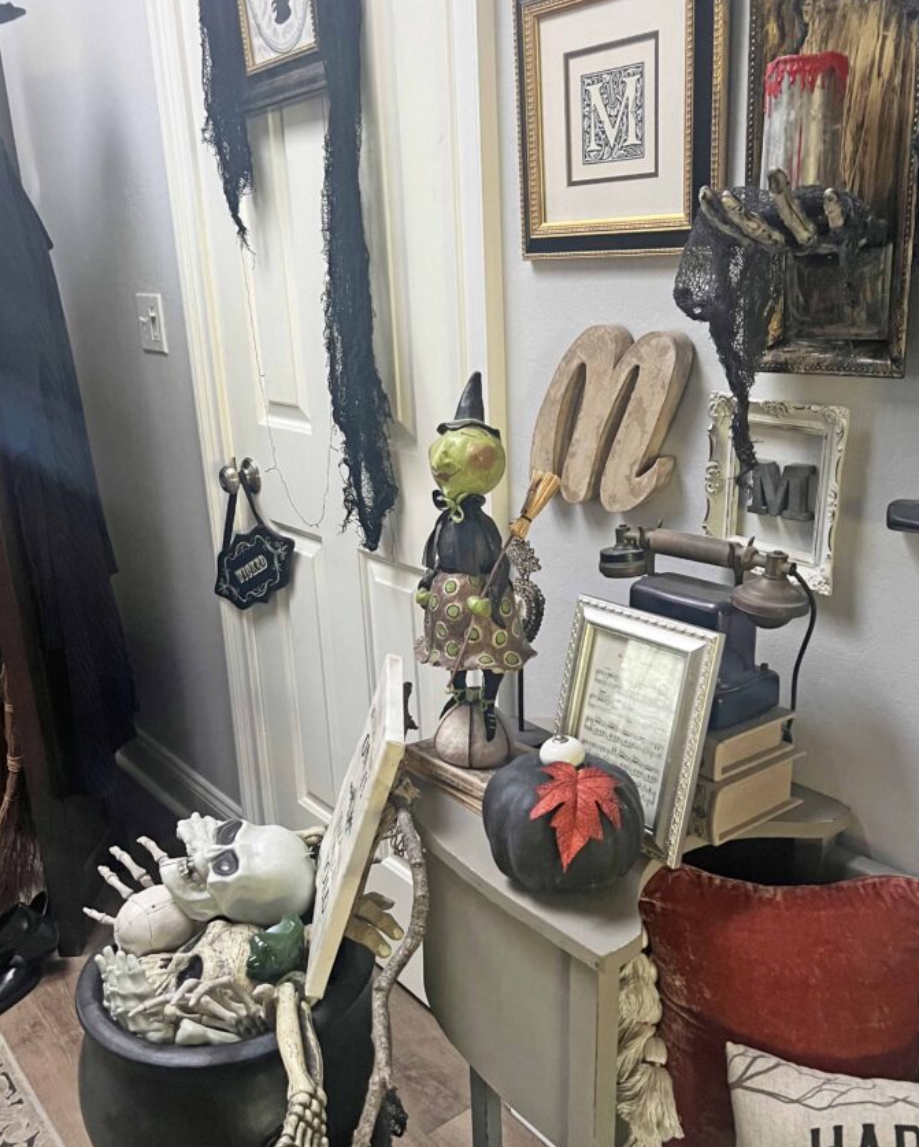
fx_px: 1053
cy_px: 605
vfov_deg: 57.1
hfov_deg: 47.1
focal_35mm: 31
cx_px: 453
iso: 500
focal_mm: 5.7
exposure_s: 1/53
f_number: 1.5
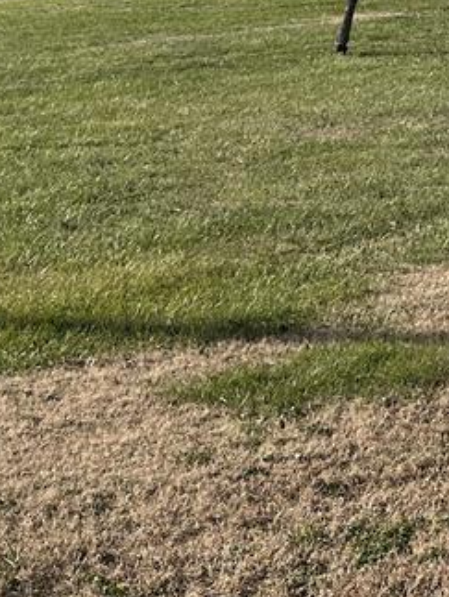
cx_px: 656
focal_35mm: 95
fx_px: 1640
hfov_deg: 14.6
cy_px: -166
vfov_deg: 19.2
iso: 80
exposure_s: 1/4016
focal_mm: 6.86
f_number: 1.78
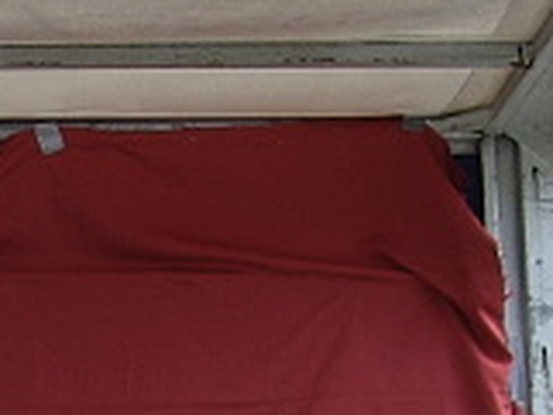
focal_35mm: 189
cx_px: -295
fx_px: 3022
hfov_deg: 10.1
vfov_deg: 7.6
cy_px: 737
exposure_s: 1/160
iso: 50
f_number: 2.8
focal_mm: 7.9
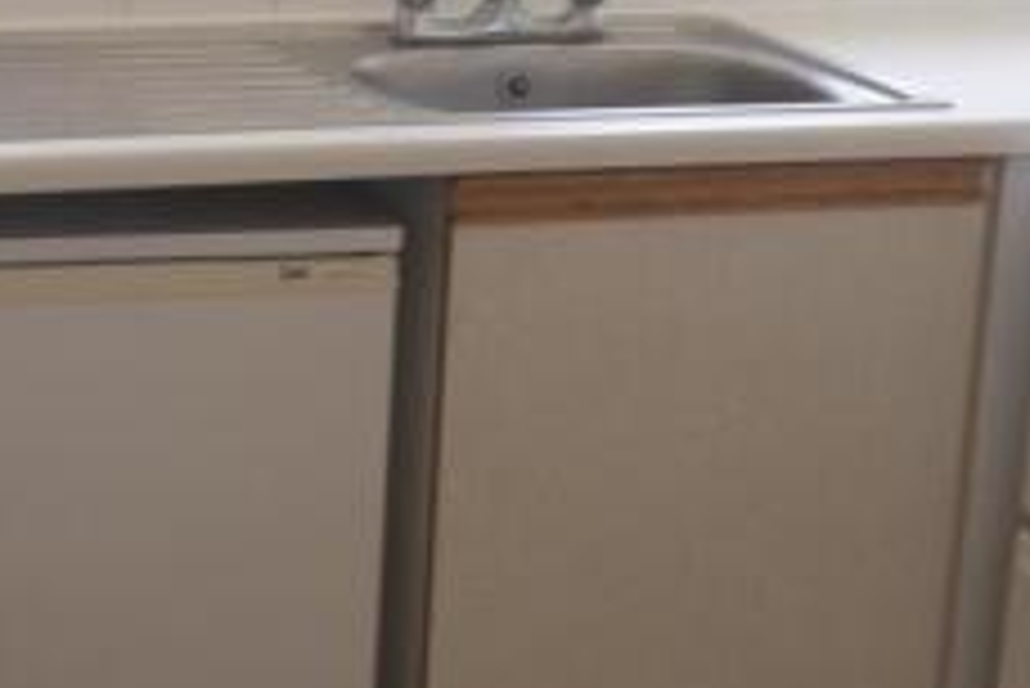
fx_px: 3407
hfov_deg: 17.0
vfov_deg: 11.5
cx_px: 187
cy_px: 515
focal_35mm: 119
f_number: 3.6
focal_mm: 9.5
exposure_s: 1/13
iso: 50
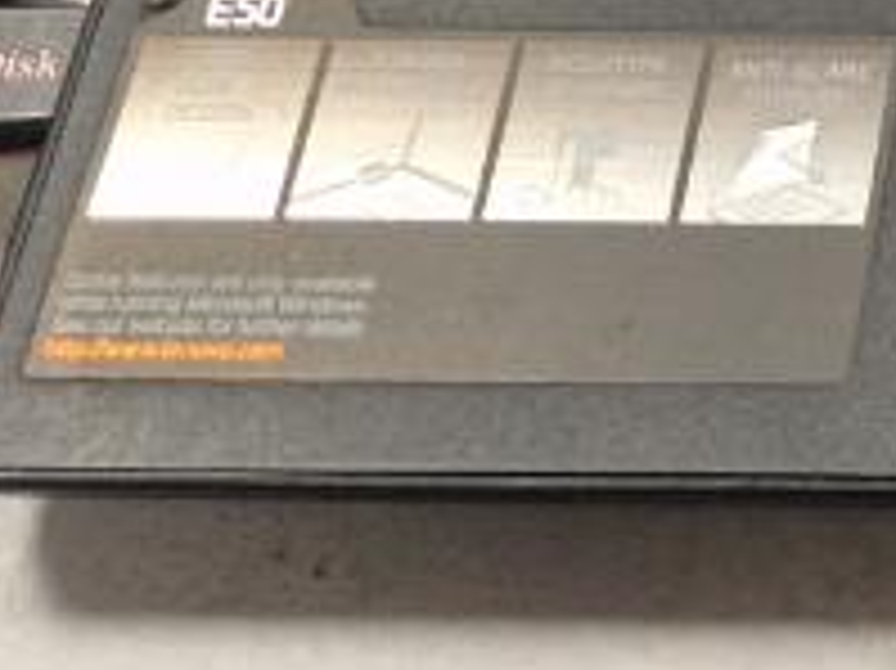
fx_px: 3829
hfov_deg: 12.2
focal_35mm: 148
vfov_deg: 8.2
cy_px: -1475
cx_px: 1652
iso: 50
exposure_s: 1/180
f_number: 1.8
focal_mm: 5.4
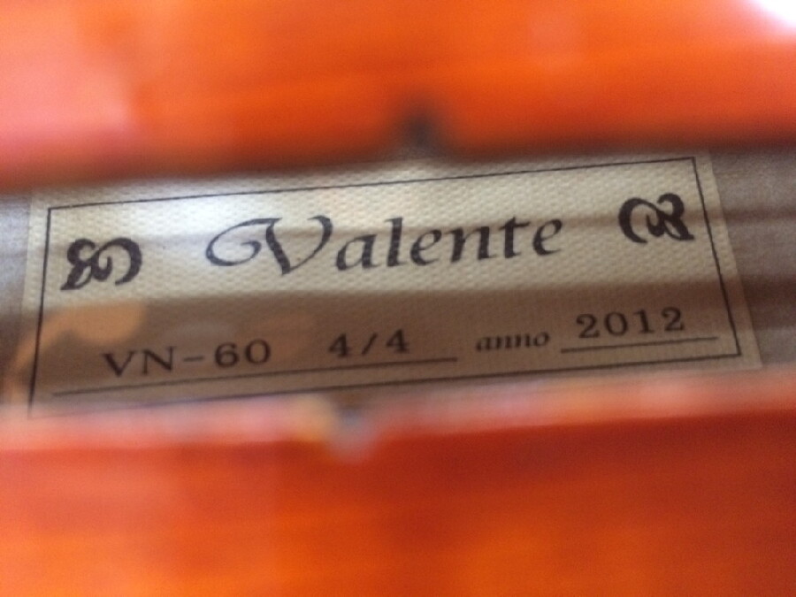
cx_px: 398
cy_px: 298
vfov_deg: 48.2
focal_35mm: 29
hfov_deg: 61.7
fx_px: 667
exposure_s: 1/30
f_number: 2.2
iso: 320
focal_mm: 4.15
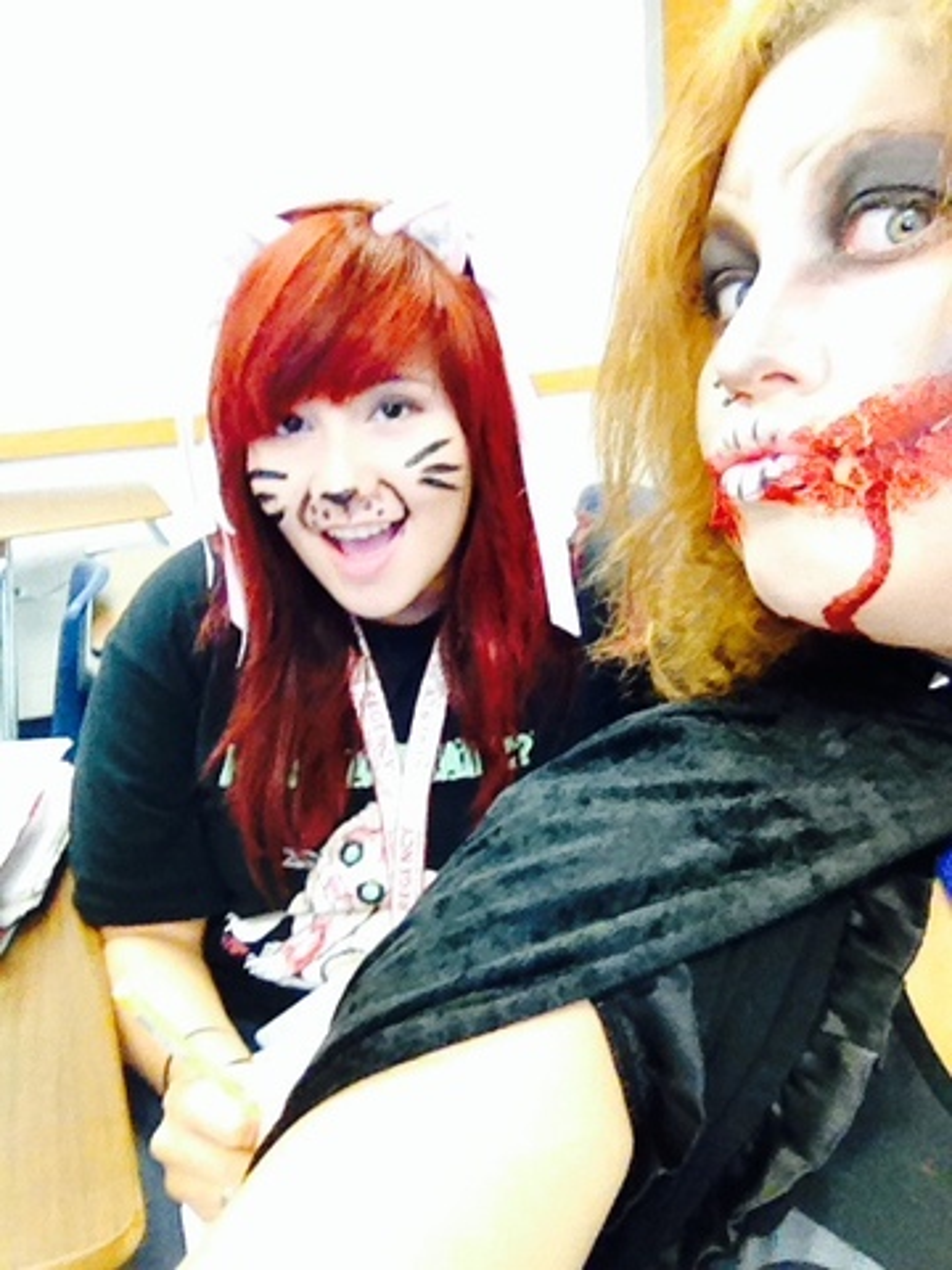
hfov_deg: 40.7
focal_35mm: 35
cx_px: 476
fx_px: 1283
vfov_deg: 52.6
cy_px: 635
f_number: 2.4
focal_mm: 1.85
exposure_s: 1/30
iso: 320
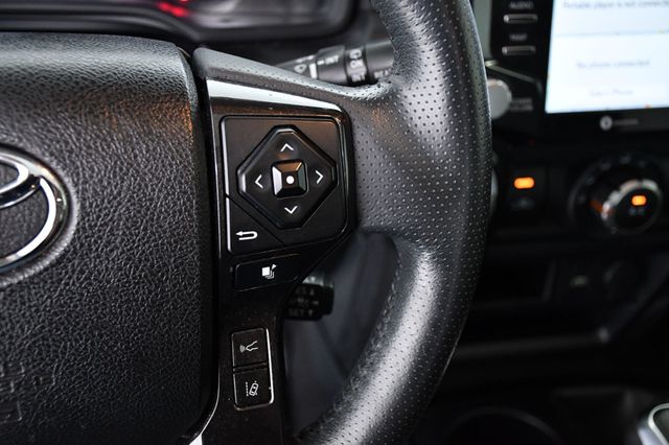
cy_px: 222
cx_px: 334
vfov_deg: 28.0
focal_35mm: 48
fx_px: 892
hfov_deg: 41.1
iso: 2500
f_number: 4.5
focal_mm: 32
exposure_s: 1/80
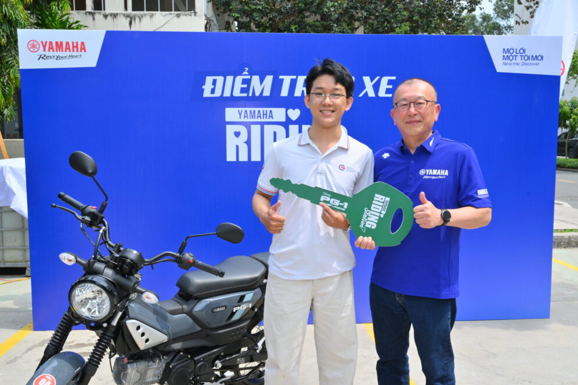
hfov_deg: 53.1
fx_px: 578
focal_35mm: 36
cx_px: 293
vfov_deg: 36.9
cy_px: 193
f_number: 16
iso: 320
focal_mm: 35
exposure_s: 1/200
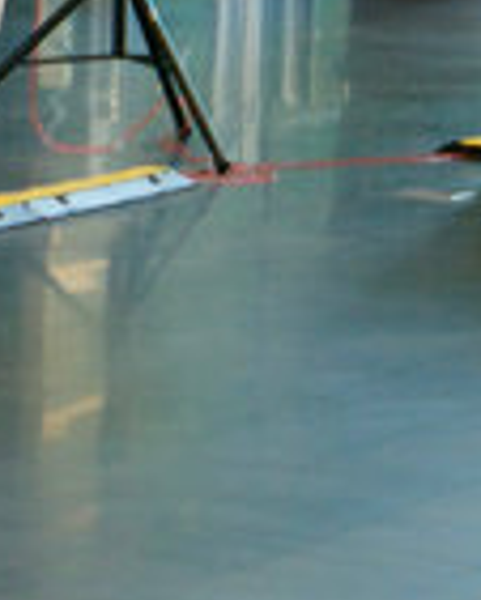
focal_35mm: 208
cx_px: -451
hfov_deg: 7.2
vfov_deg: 9.2
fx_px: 3697
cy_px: -47
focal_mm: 35
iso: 800
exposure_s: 1/50
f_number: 4.5
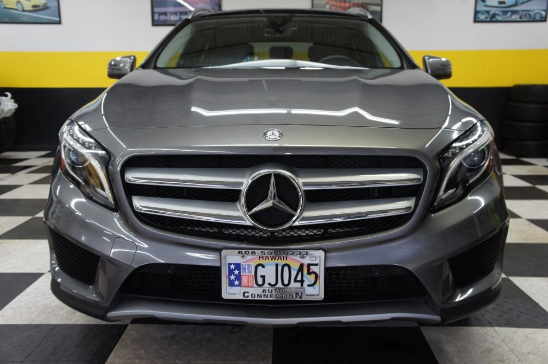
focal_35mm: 34
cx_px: 274
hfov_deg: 55.1
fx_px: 525
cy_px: 182
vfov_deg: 38.3
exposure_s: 1/40
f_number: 4
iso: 320
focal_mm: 23
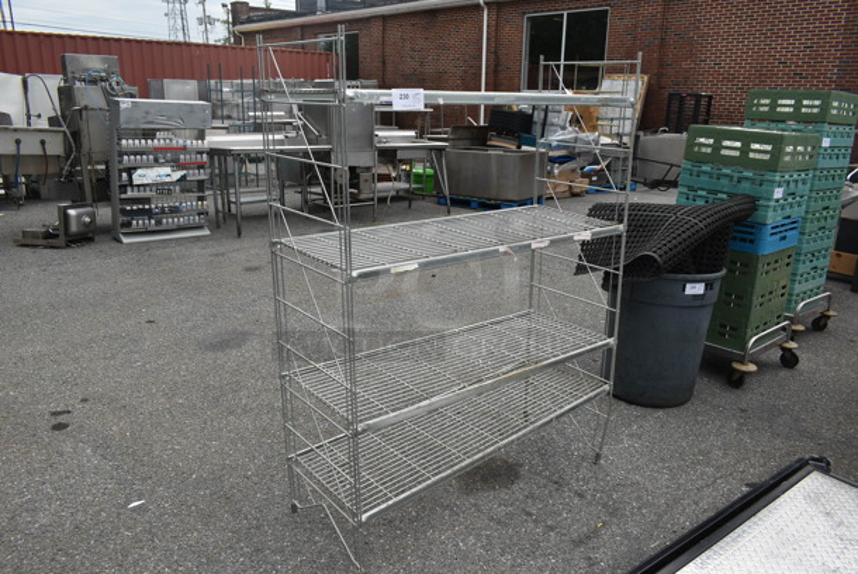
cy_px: 287
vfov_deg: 48.0
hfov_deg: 67.3
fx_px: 644
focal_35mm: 27
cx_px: 429
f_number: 8
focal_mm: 18
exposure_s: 1/250
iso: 100
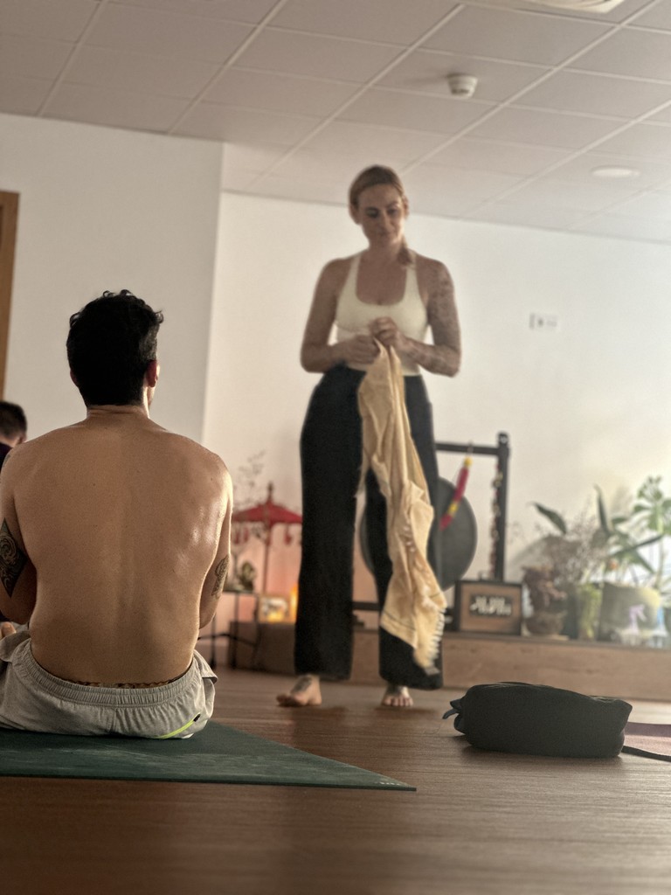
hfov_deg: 19.1
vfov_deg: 25.3
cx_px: 336
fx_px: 1990
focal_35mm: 77
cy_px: 448
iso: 400
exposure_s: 1/33
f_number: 2.8
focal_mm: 9
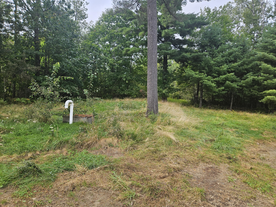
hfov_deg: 73.9
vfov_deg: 58.9
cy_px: 104
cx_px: 138
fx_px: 183
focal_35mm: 23
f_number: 1.8
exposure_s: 1/719
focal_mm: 5.4
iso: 40
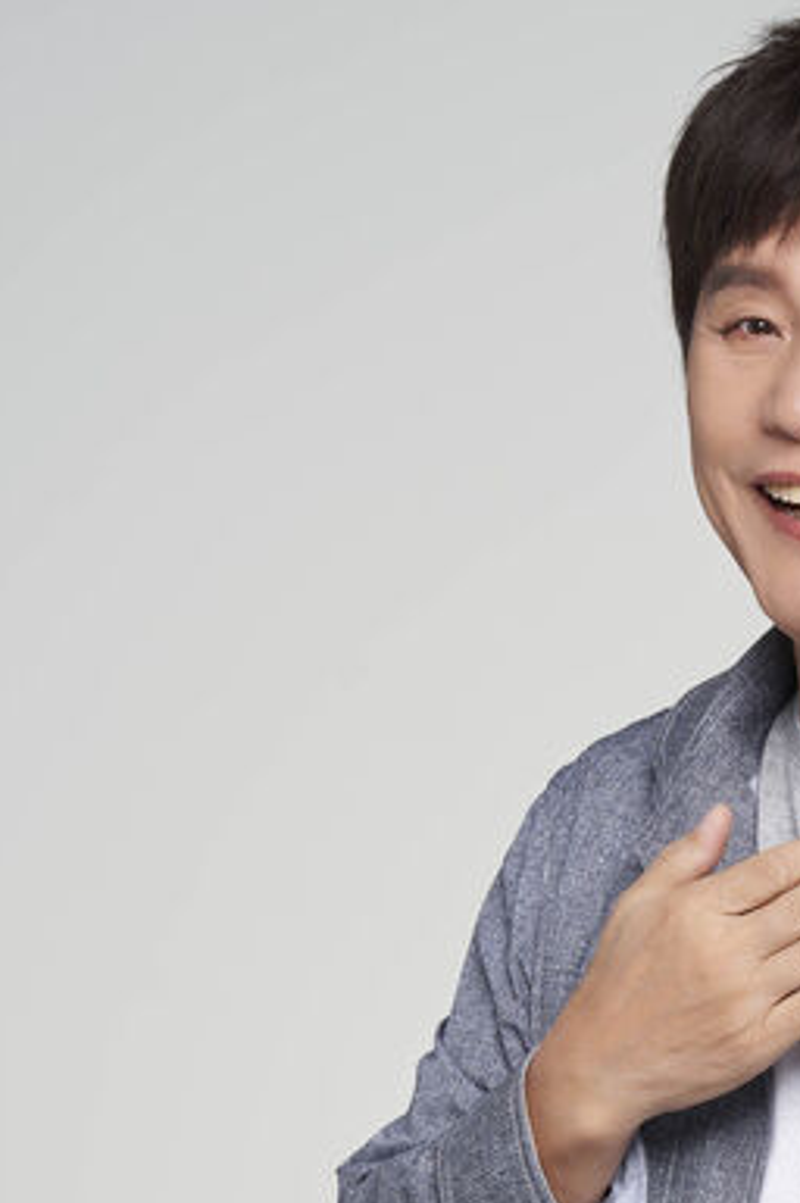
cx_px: 869
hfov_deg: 4.1
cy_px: 1365
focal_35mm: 337
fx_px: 11253
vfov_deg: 6.1
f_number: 7.1
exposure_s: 1/160
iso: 100
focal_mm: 135
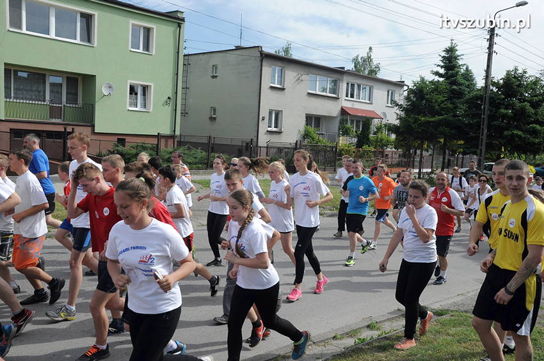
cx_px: 272
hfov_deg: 57.3
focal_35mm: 33
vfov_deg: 39.9
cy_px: 180
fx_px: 498
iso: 800
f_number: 13
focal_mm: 22
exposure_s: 1/640
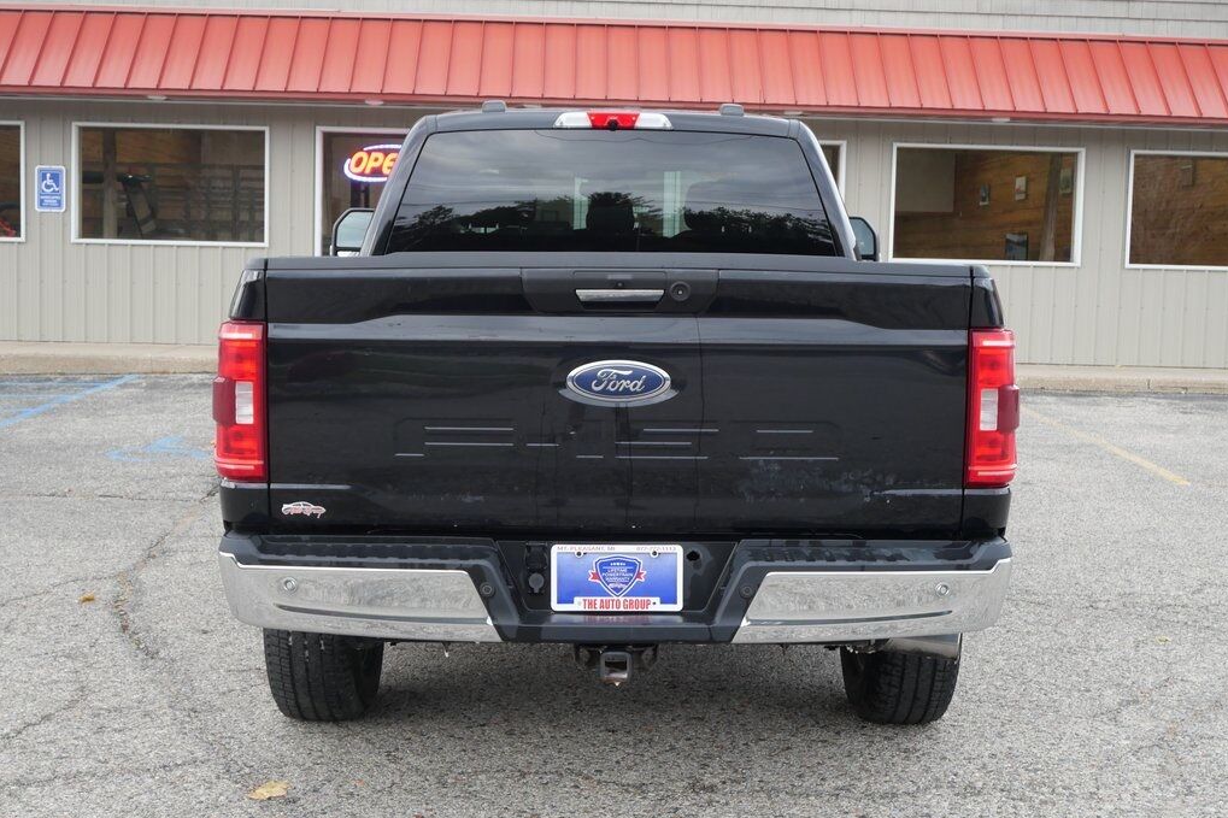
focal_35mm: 46
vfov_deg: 29.2
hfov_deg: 42.8
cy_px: 404
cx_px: 615
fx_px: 1569
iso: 640
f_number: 4.9
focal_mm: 22
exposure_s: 1/60
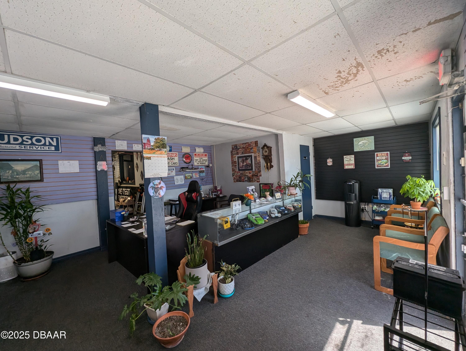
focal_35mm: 13
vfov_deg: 90.0
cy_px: 176
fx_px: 175
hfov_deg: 106.1
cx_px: 233
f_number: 2.2
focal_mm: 1.95
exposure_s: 1/120
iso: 137
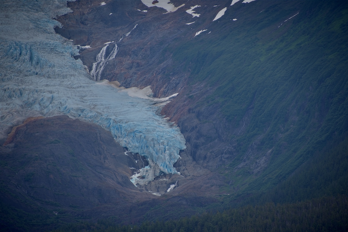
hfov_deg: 6.9
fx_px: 2900
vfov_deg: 4.6
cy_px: 116
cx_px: 174
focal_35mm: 300
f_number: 5.6
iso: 140
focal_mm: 300
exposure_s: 1/640
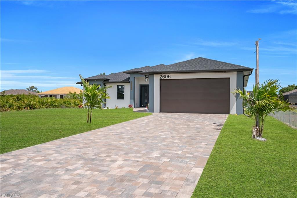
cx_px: 148
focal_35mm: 30
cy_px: 99
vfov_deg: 43.6
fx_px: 247
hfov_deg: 61.9
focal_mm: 20
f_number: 8
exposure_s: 1/500
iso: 100
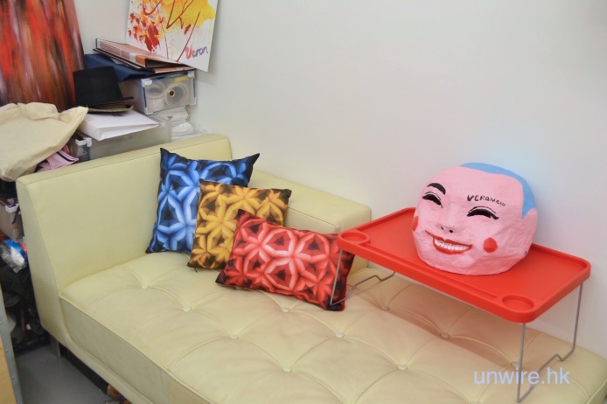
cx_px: 304
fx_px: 607
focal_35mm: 36
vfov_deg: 36.8
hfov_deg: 53.2
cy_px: 202
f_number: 5.6
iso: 400
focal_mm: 24
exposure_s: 1/30
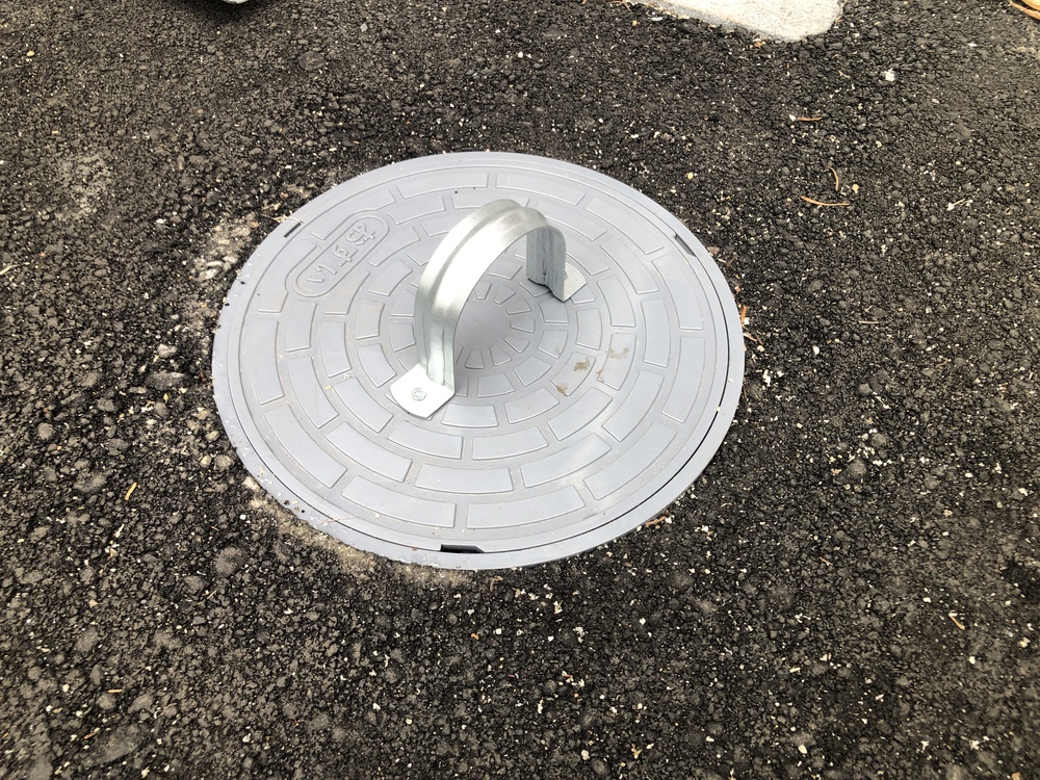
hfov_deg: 63.4
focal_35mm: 28
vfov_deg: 49.7
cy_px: 390
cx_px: 520
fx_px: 841
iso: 25
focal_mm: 3.99
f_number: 1.8
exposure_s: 1/120
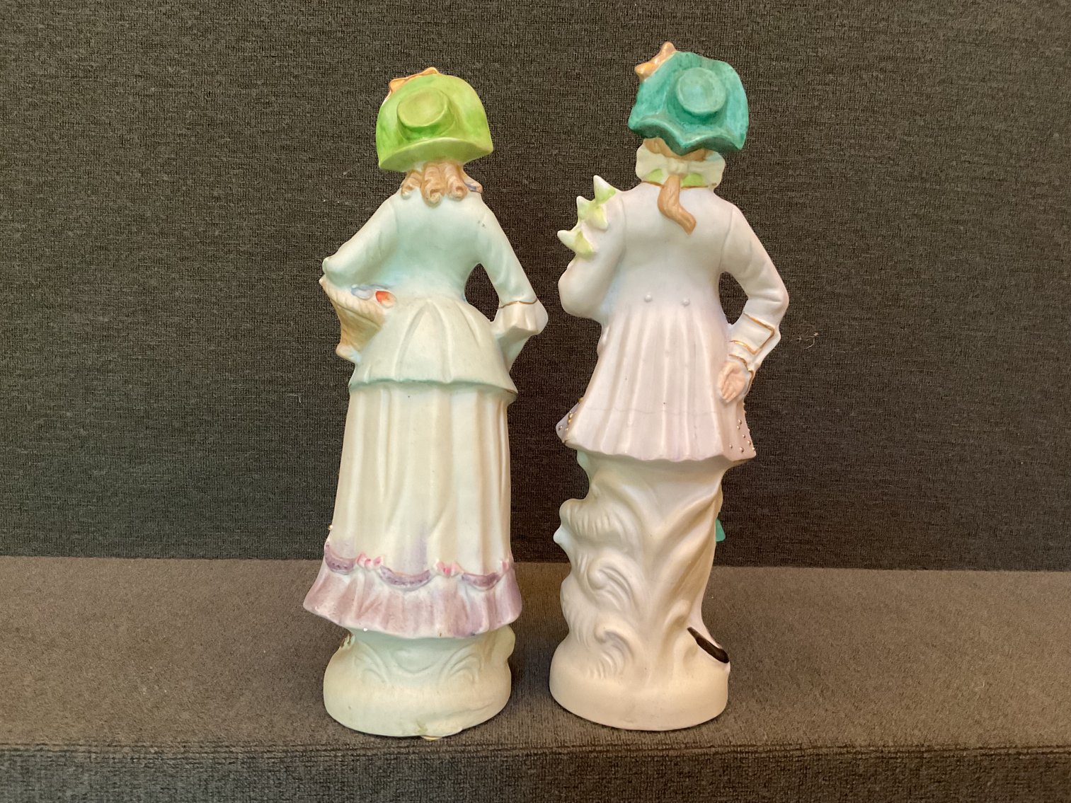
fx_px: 897
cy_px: 402
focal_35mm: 29
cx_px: 536
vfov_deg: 48.2
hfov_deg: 61.7
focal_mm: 3
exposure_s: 1/60
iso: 320
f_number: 1.8
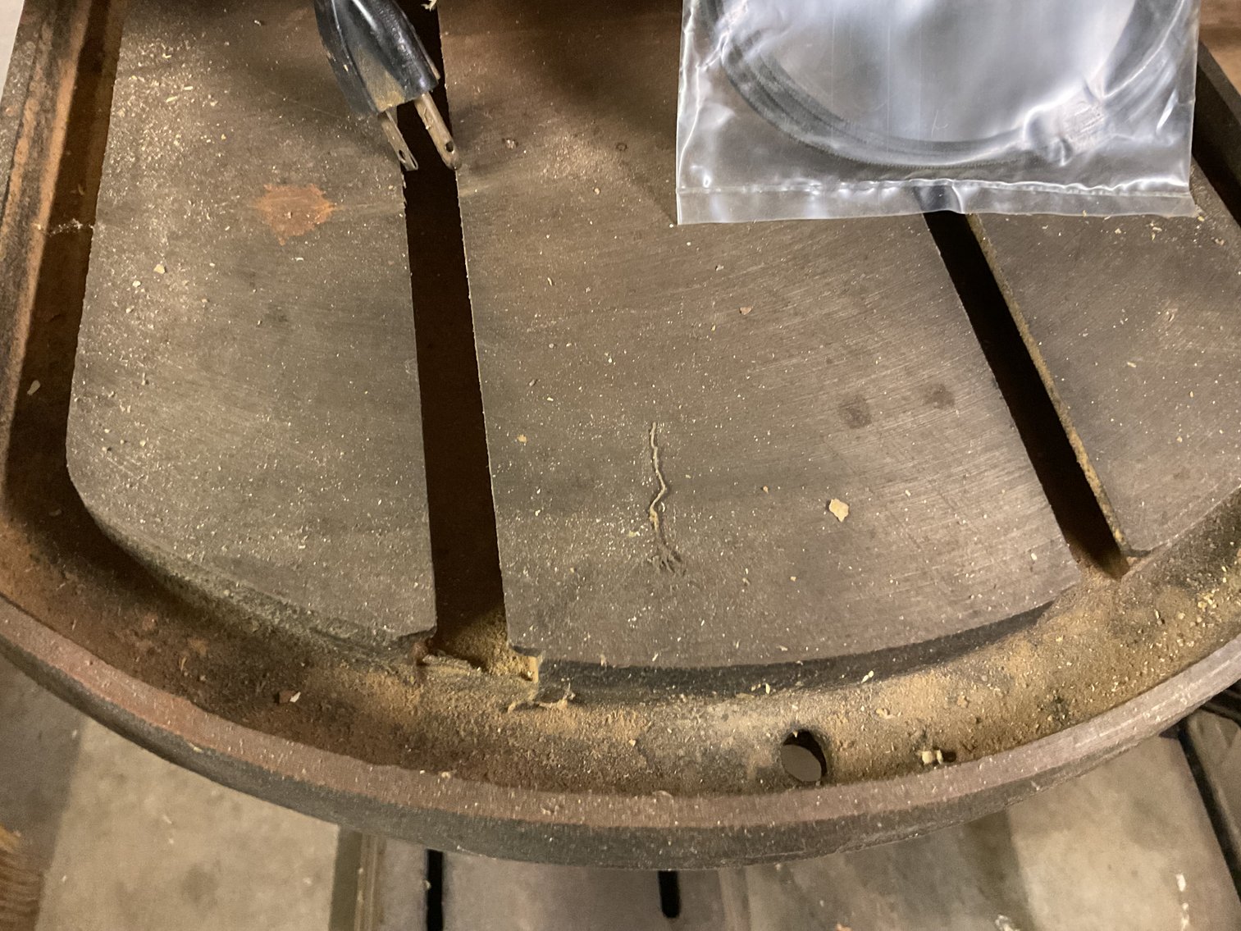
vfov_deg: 48.2
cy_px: 466
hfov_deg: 61.7
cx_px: 620
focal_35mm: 29
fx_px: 1040
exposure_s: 1/30
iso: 500
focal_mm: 3
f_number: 1.8
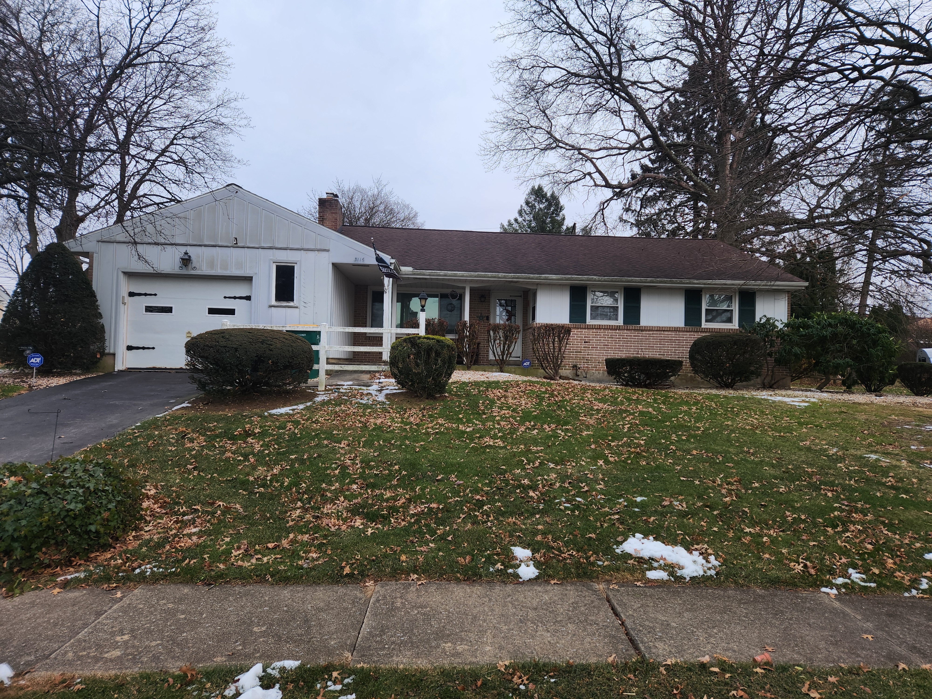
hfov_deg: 73.9
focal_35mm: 23
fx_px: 619
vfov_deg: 58.9
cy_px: 350
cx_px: 466
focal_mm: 5.4
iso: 32
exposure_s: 1/180
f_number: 1.8
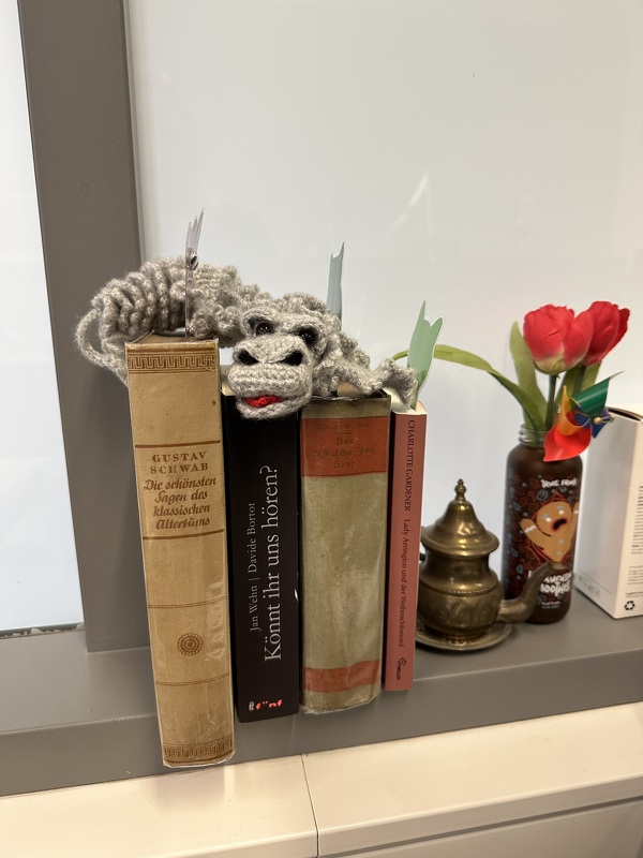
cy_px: 429
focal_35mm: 24
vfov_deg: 71.6
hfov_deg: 56.8
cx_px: 322
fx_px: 594
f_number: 1.78
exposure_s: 1/100
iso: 200
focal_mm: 6.86
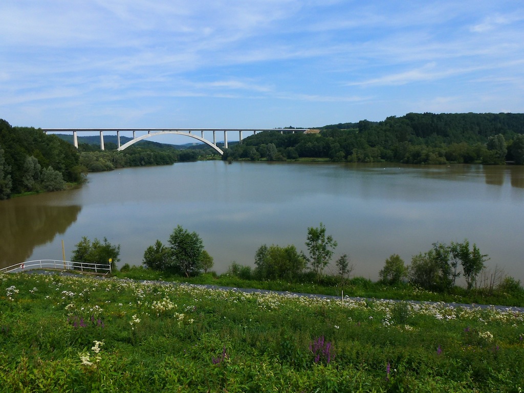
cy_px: 196
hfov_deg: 69.4
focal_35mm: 25
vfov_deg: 54.9
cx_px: 262
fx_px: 378
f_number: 4
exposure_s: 1/800
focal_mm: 4.3
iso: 100
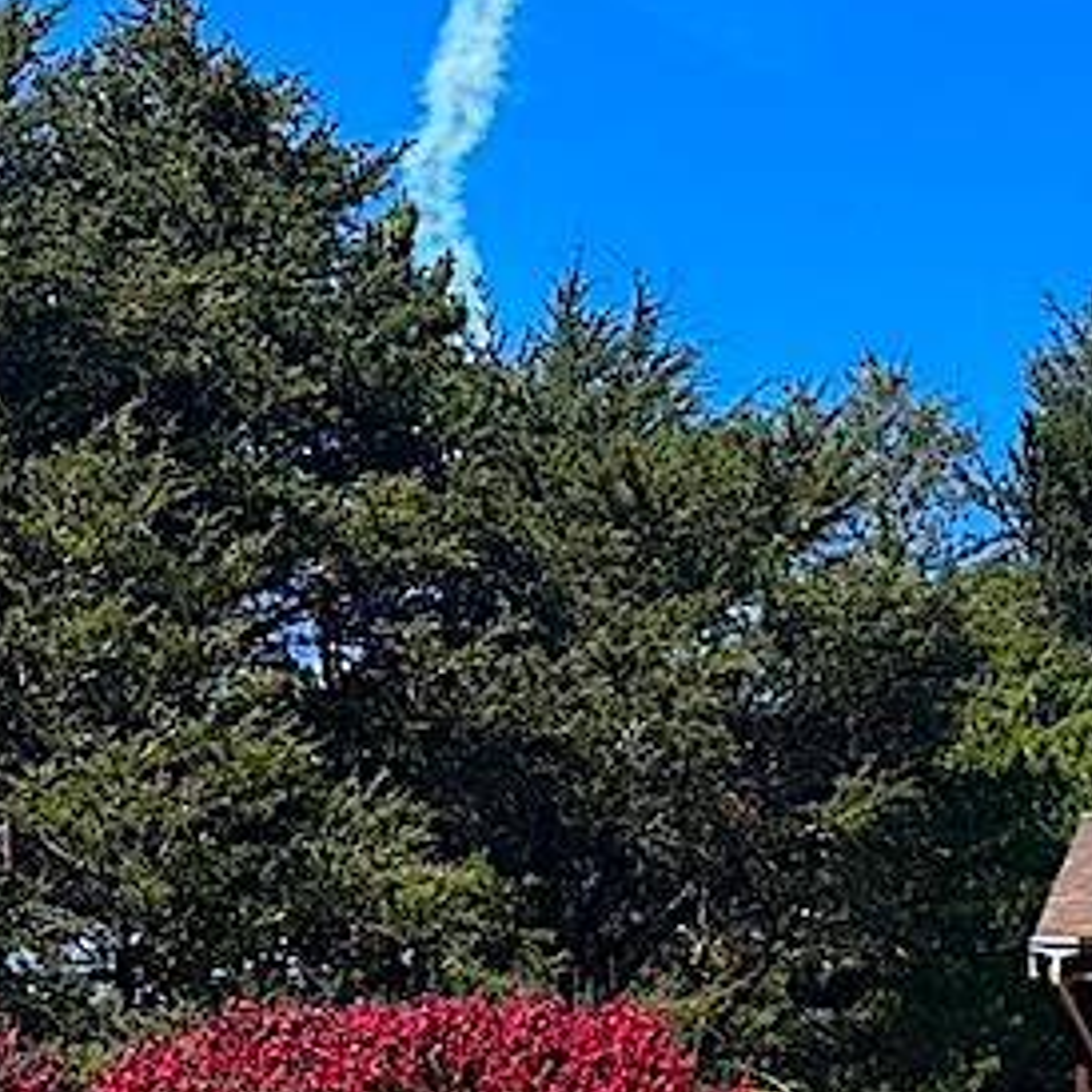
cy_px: 1542
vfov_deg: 16.3
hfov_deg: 17.2
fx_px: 3533
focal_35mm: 99
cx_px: 1104
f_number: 1.78
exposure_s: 1/1721
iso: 80
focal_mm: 6.86
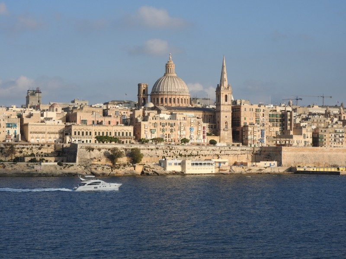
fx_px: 850
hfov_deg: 23.0
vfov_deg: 17.4
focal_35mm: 85
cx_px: 173
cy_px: 130
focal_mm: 15.2
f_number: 4.5
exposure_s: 1/800
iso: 100
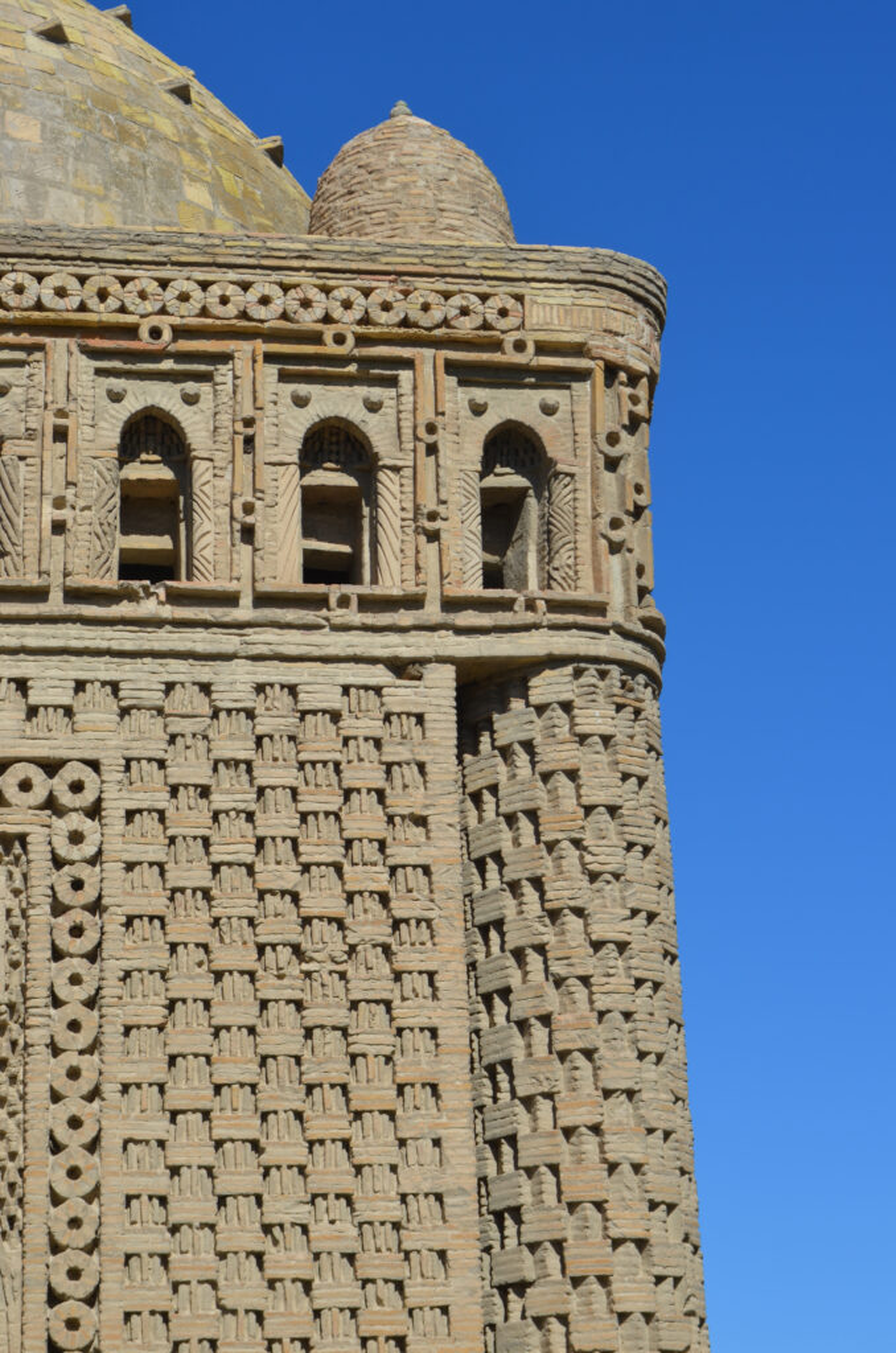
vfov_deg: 26.0
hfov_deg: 17.4
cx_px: 448
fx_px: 2926
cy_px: 676
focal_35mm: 78
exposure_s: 1/320
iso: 100
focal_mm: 52
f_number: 9
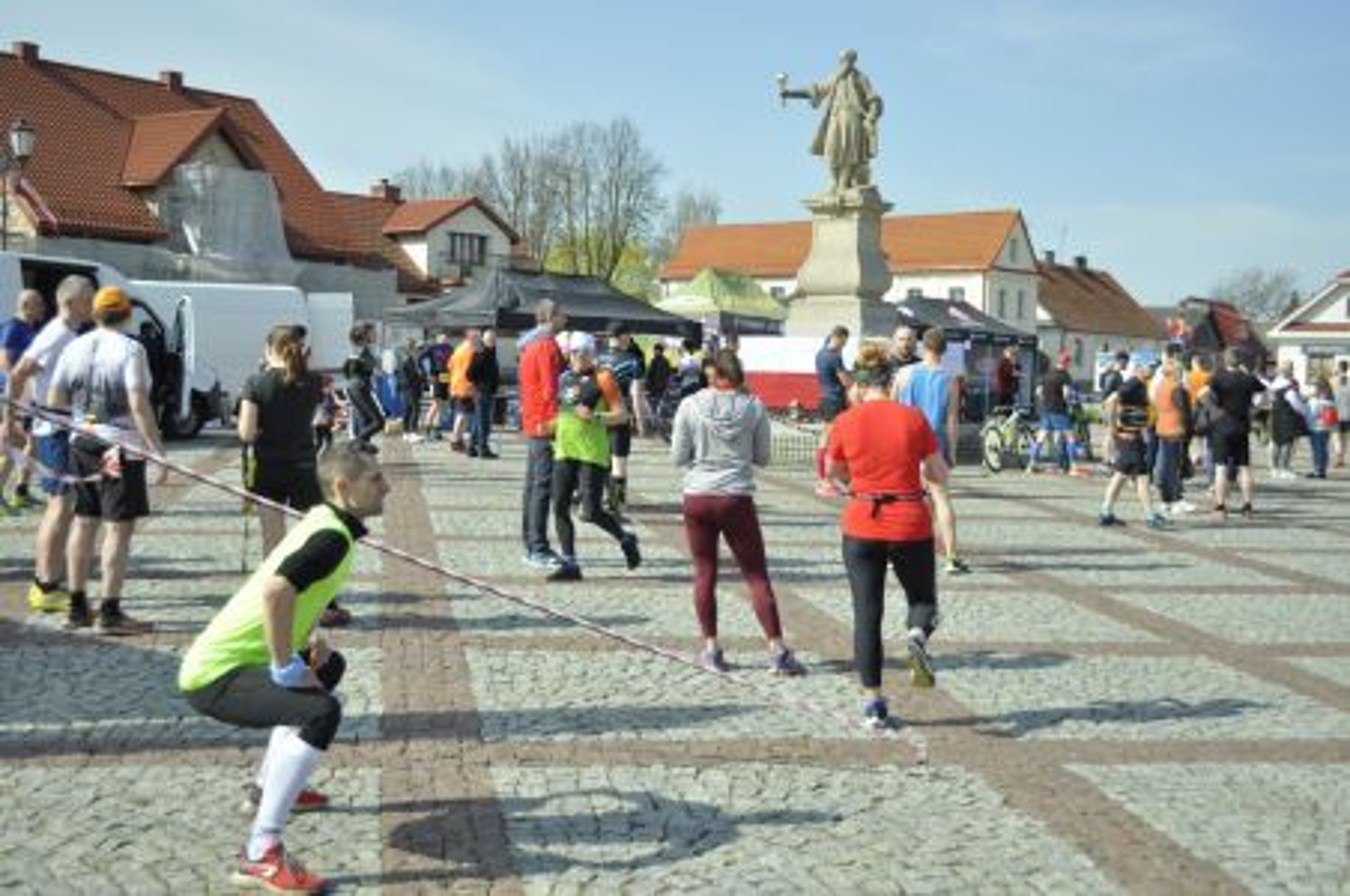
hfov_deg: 46.5
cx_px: 675
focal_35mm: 42
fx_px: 1573
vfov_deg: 31.8
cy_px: 448
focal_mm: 28
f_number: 4.5
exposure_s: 1/2000
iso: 320
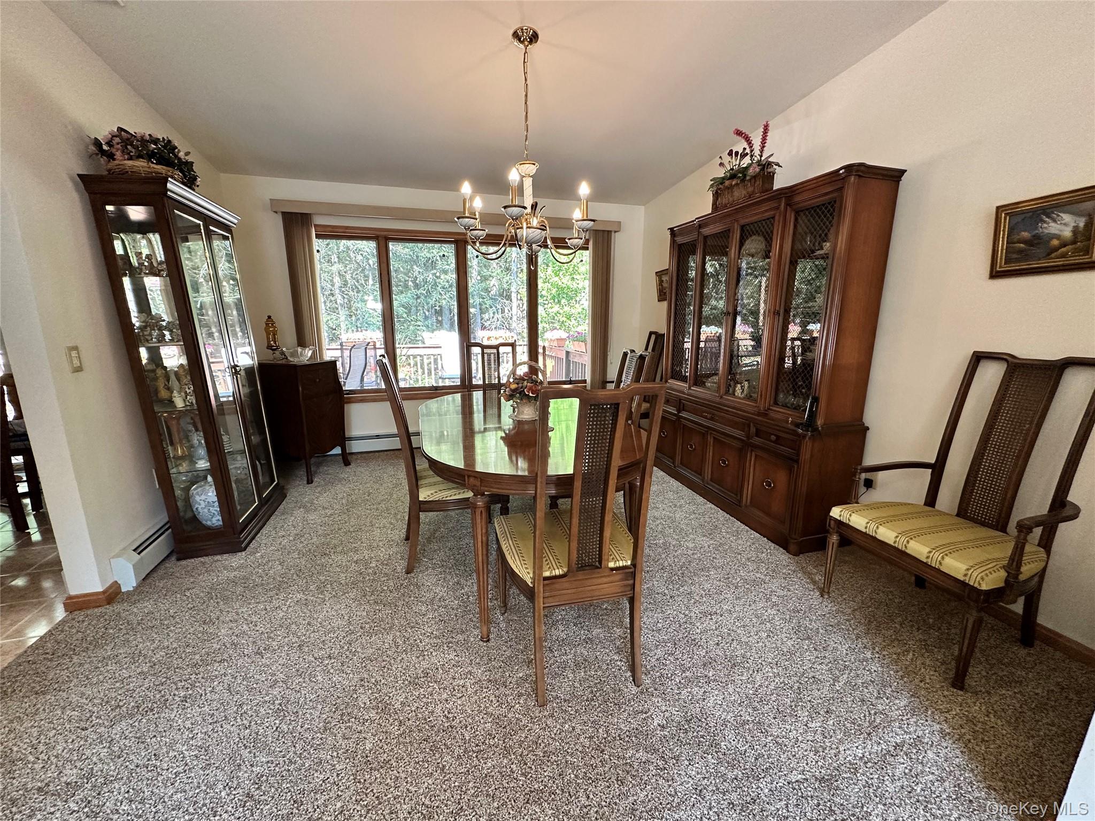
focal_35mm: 14
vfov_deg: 85.7
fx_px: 443
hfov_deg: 102.1
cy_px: 410
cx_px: 548
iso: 320
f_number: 2.2
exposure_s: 1/120
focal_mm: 2.22
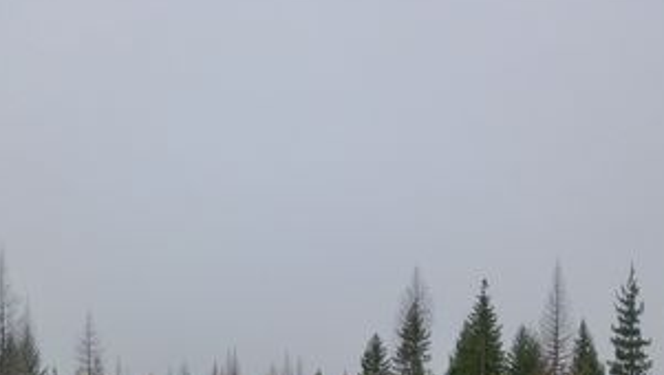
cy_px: 398
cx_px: 331
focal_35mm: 47
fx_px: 828
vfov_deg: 24.1
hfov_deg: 43.7
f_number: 2.2
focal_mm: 4.73
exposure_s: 1/475
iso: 100
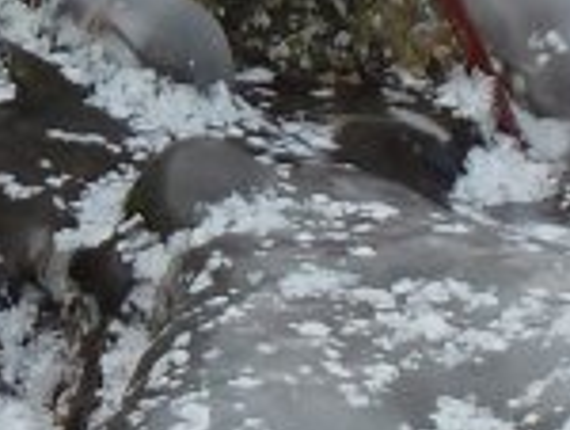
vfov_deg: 1.7
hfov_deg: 2.3
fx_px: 14398
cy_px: 902
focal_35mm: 873
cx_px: 1197
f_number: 4.4
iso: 100
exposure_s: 1/40
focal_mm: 21
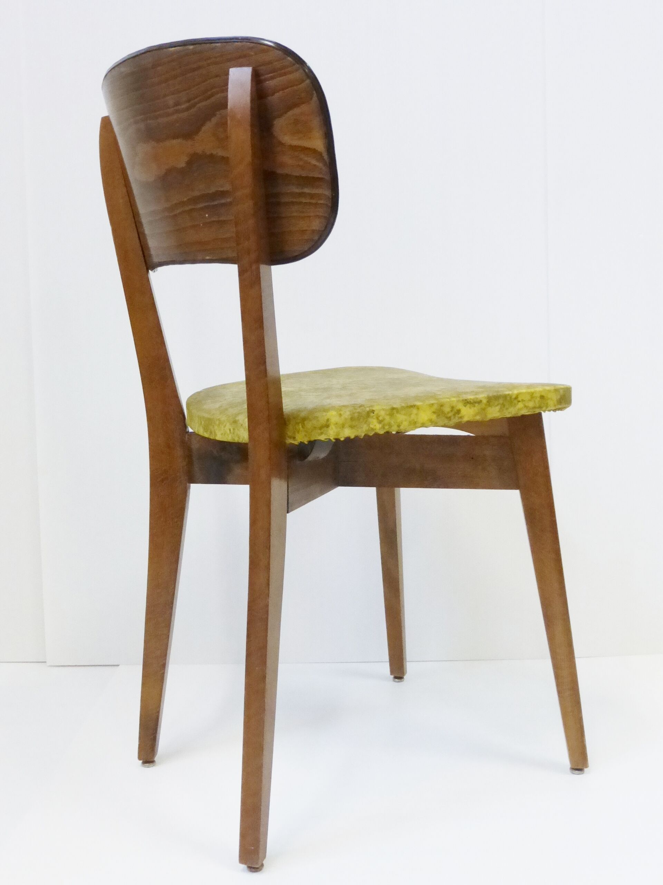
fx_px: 1021
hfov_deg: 36.0
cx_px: 332
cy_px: 442
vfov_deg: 46.8
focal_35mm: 40
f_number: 3.9
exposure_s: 1/60
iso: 800
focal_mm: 6.9
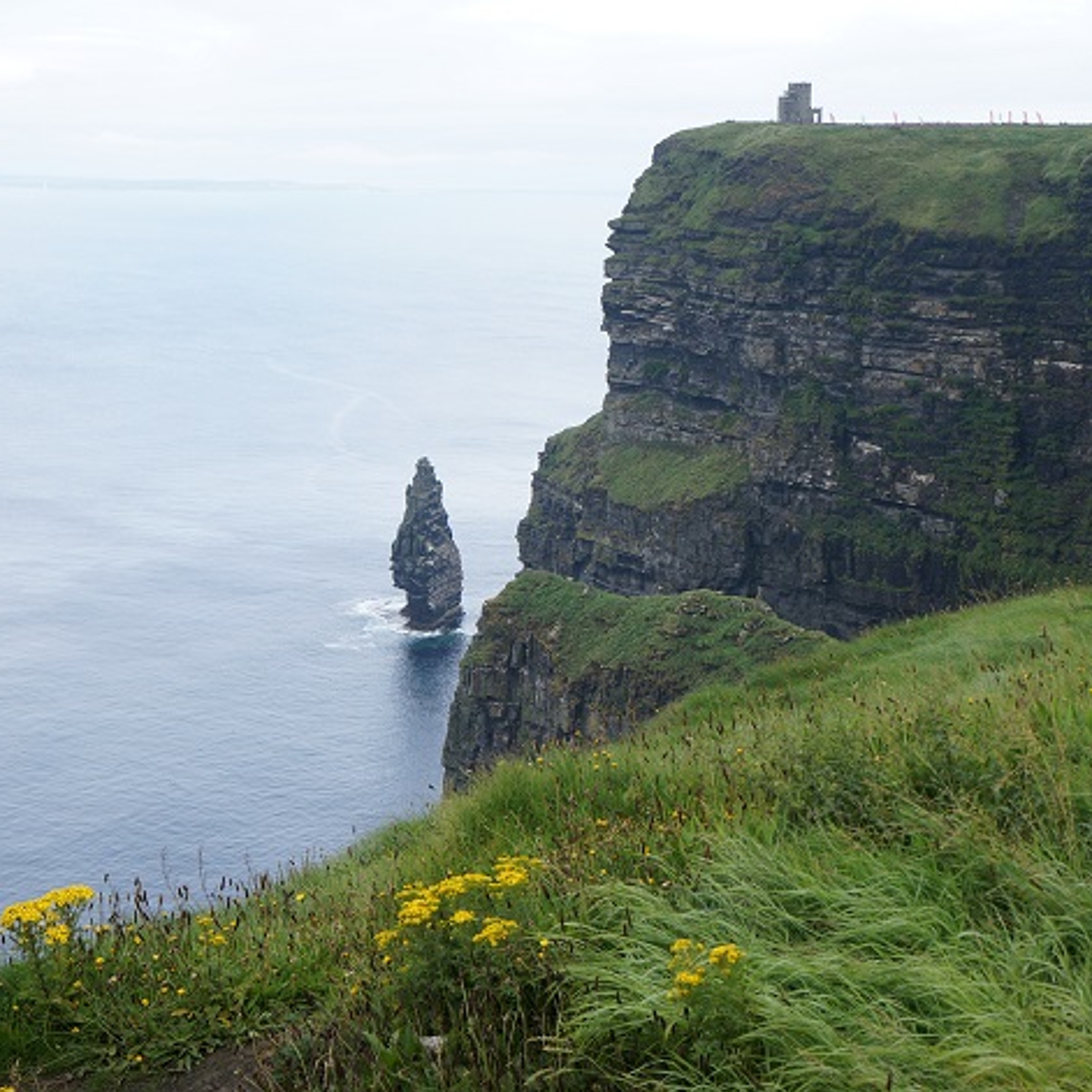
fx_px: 1736
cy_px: 547
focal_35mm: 49
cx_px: 658
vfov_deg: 34.9
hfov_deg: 34.8
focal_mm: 25
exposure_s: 1/400
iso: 200
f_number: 5
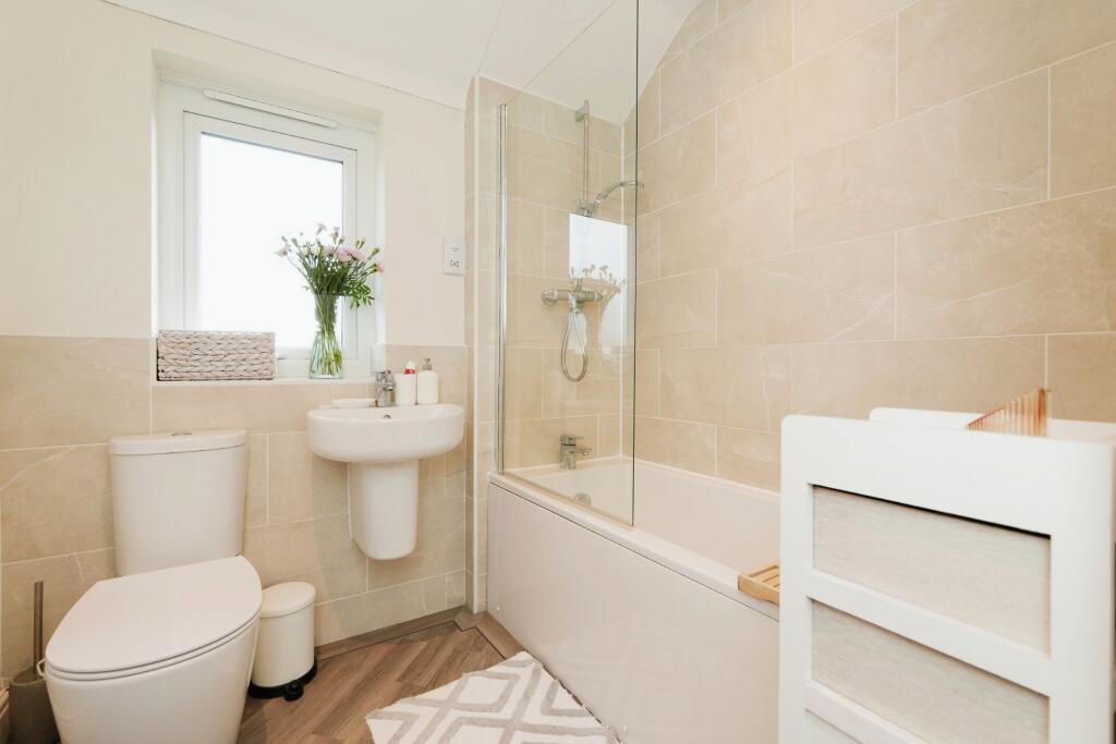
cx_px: 558
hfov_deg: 97.6
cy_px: 372
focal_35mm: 16
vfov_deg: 74.6
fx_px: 488
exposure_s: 1/60
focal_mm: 10.5
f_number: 4
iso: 320
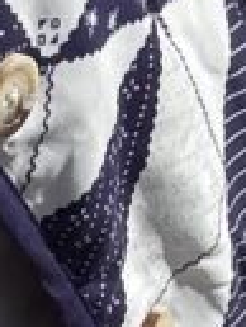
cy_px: 256
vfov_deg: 8.3
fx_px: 2251
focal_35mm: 238
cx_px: -254
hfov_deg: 6.1
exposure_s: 1/1255
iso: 25
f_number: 1.9
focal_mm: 2.69
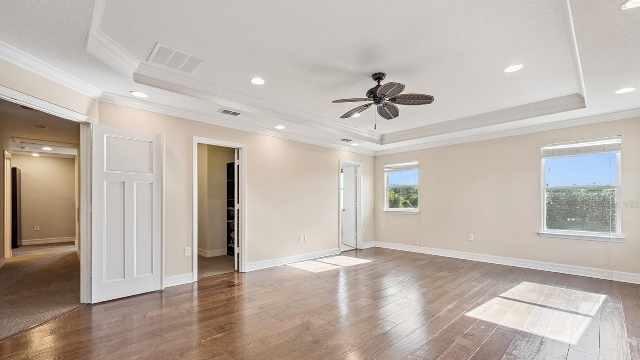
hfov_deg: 99.4
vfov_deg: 66.8
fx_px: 272
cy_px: 204
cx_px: 315
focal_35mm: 16
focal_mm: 15
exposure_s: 1/50
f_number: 9
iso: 200
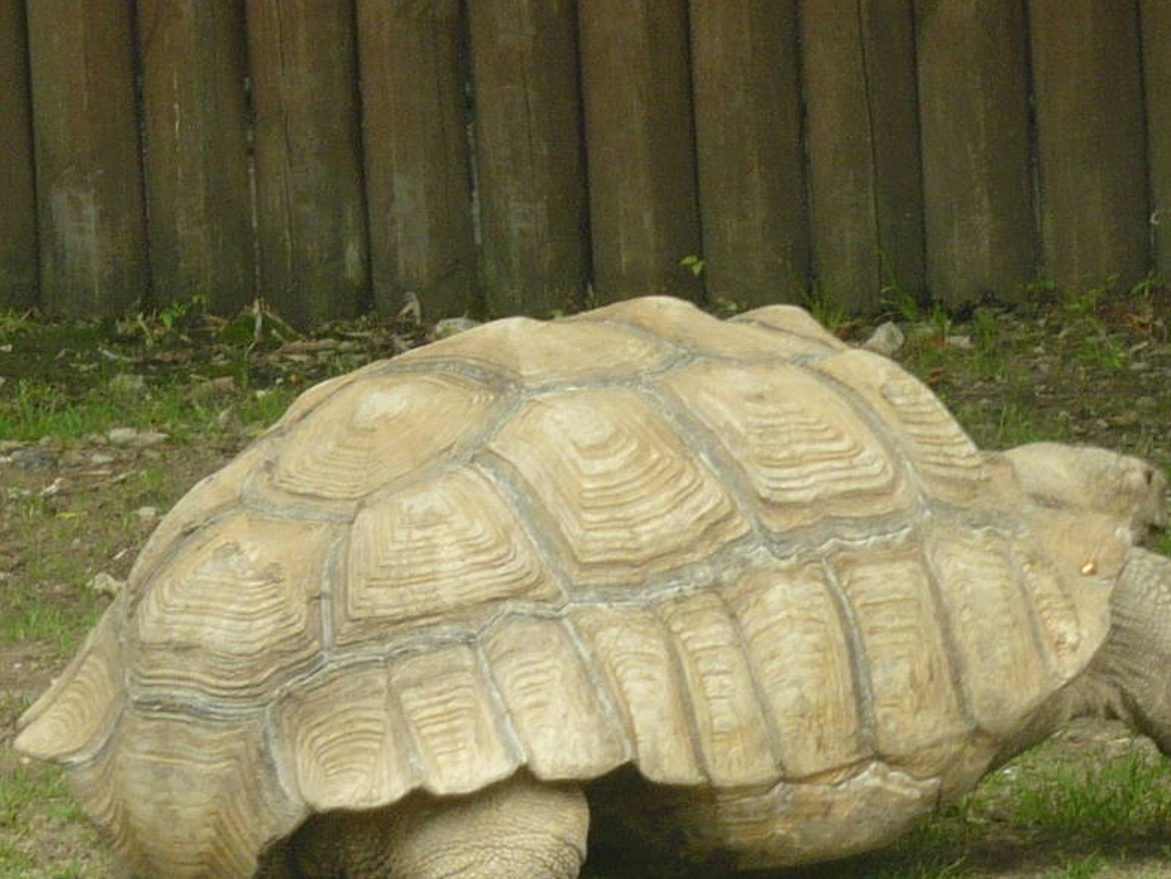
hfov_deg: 6.1
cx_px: 700
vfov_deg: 4.6
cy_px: 518
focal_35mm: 326
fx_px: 11030
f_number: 5.1
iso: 100
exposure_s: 1/125
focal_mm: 16.5
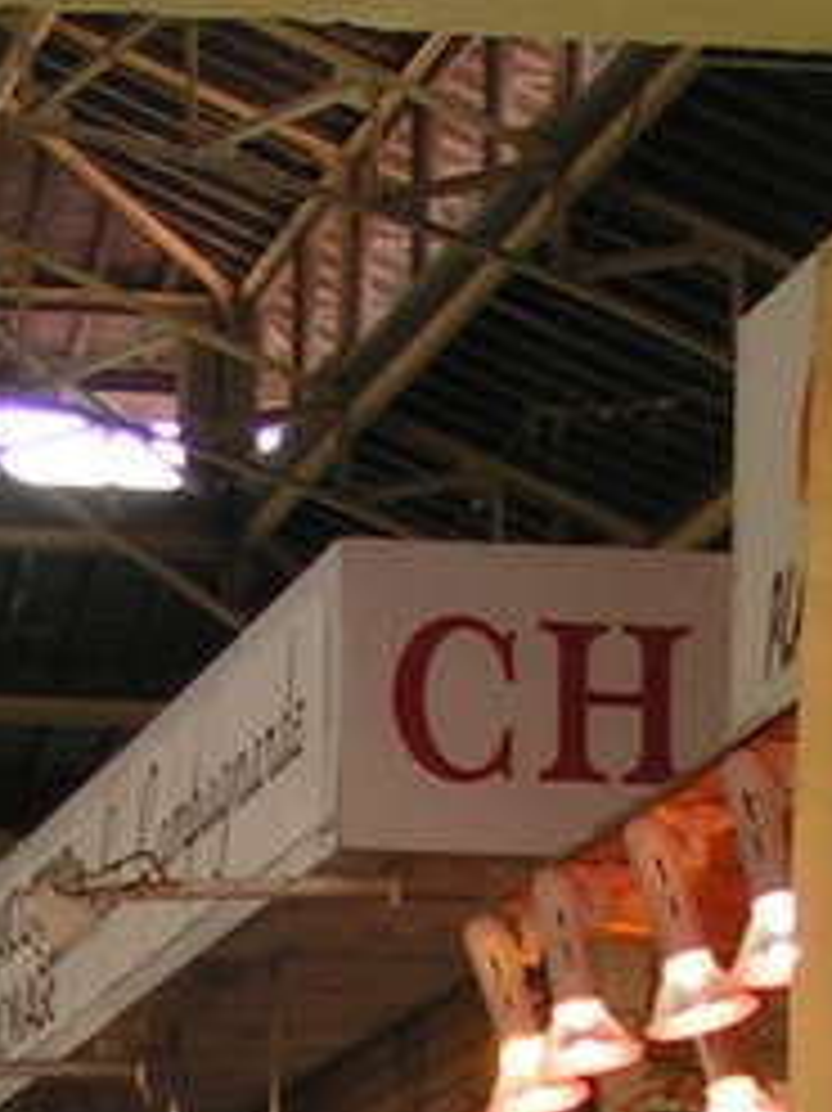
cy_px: 1713
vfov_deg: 9.1
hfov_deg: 7.0
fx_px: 6800
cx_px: 54
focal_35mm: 212
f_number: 2.8
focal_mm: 7.6
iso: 50
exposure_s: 1/80
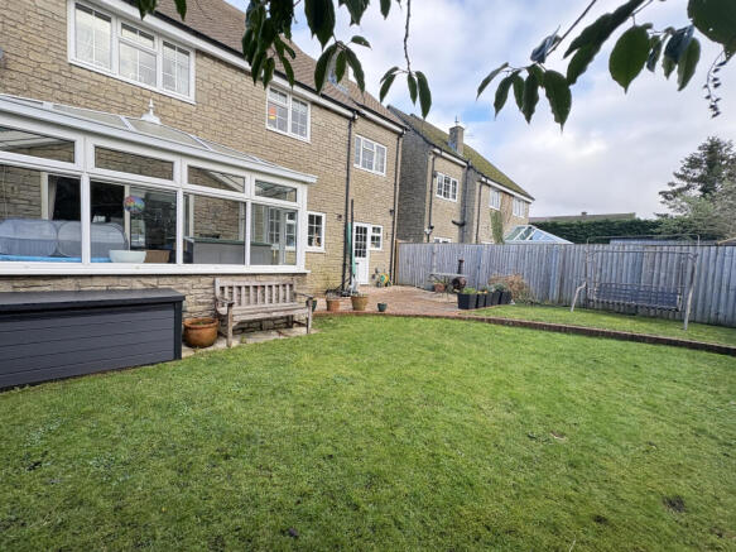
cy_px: 276
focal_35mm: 14
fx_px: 298
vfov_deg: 85.7
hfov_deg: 102.1
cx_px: 368
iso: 64
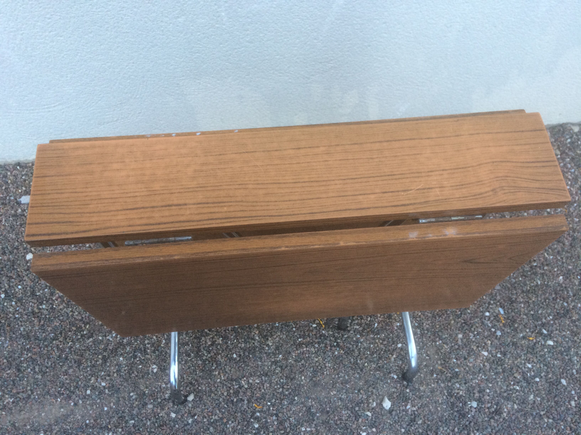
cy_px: 218
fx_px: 487
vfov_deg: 48.2
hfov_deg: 61.7
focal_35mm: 29
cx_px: 290
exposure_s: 1/33
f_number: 2.2
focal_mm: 4.15
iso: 64
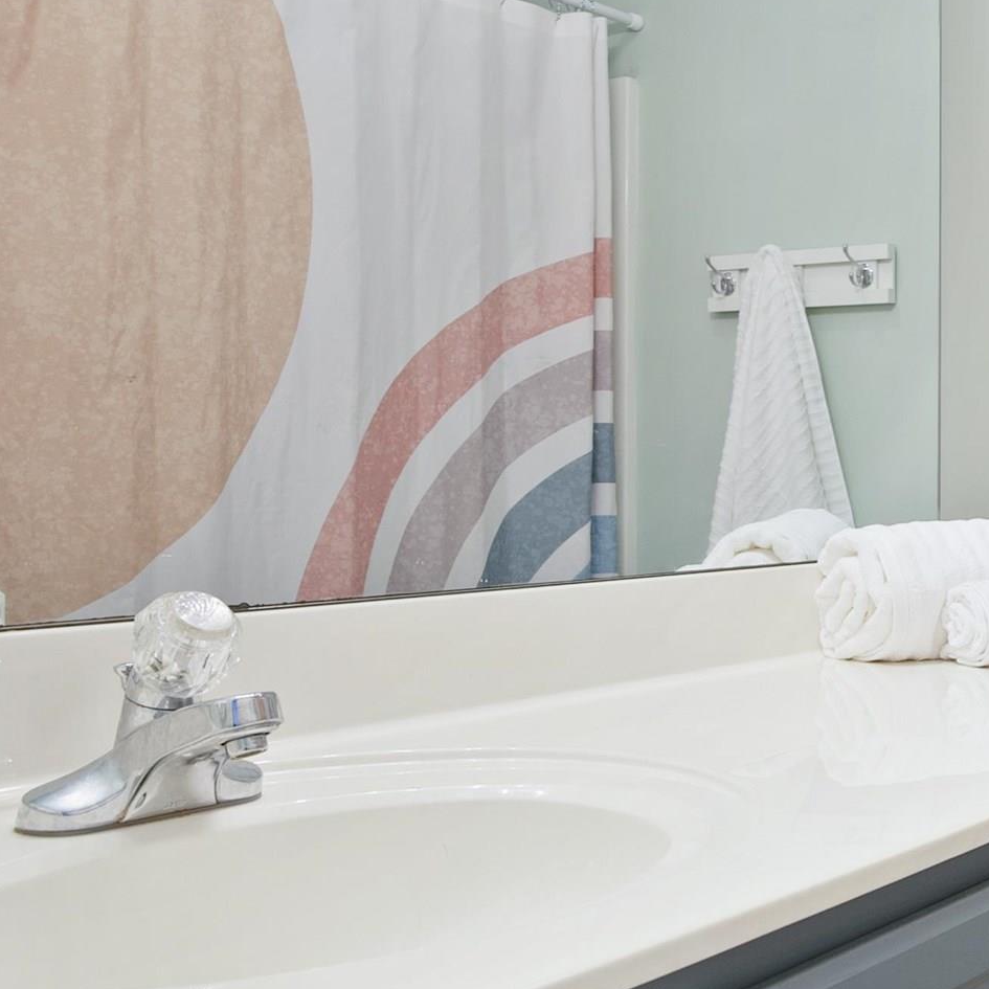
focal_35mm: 47
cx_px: 934
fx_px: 1519
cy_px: 458
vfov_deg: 36.0
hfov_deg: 33.7
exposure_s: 1/4
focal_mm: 17
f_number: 7.1
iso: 500
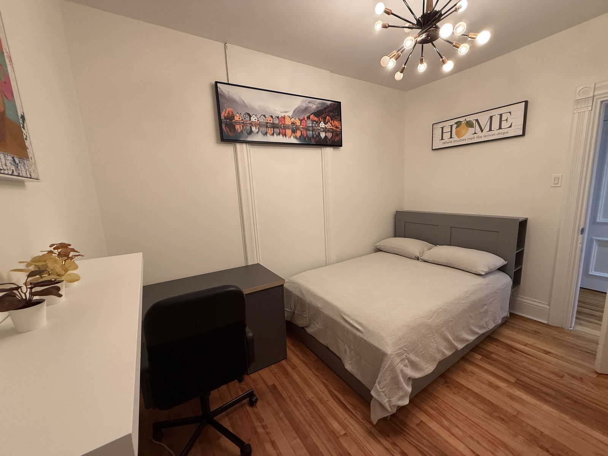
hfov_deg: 102.1
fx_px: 246
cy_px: 228
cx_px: 304
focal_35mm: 14
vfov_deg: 85.7
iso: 250
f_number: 2.2
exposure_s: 1/120
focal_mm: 2.22
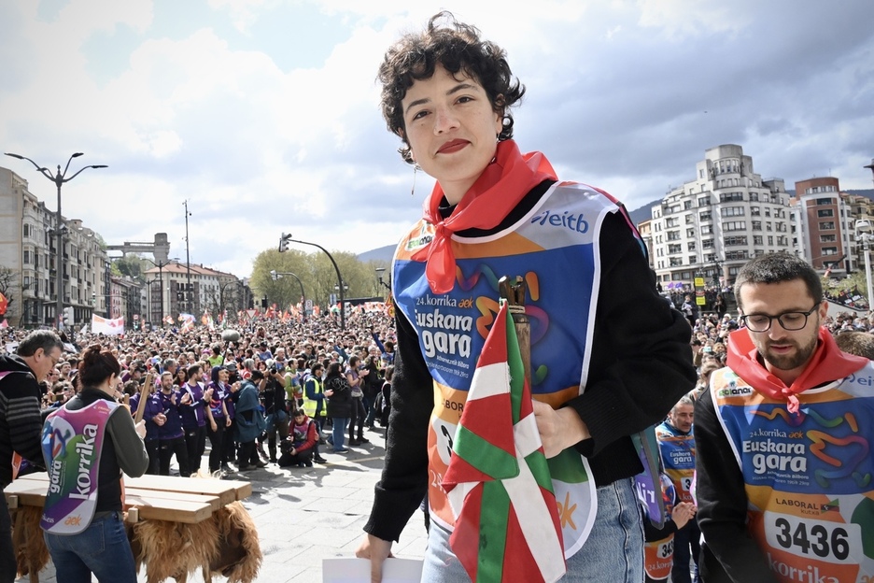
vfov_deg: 53.1
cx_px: 437
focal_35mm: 24
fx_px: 583
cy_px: 292
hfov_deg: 73.7
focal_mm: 24
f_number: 13
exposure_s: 1/640
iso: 1000
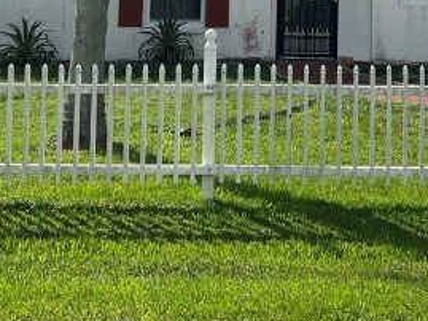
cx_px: 340
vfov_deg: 14.1
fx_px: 1225
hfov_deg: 19.6
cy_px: -143
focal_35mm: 99
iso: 50
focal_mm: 5.7
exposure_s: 1/6211
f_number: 1.5
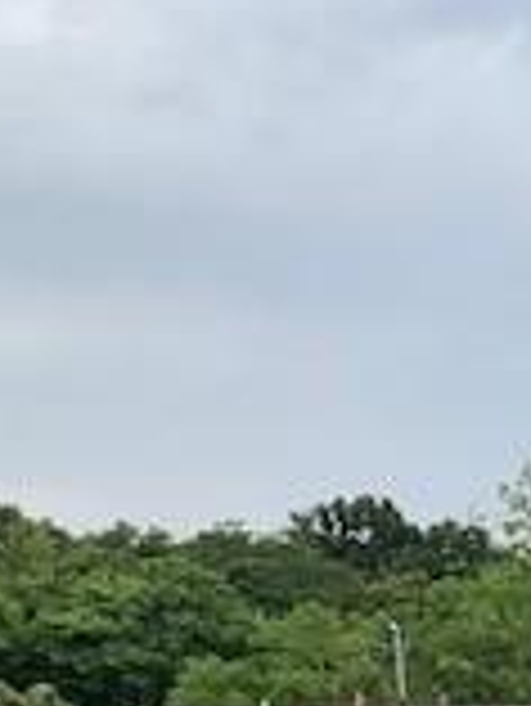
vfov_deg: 17.1
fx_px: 2165
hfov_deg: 12.8
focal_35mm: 106
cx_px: 936
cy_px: 980
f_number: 1.8
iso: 25
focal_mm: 4.25
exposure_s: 1/310
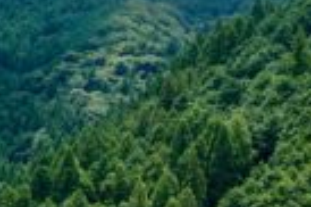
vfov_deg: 9.4
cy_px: 356
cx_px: 161
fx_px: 1208
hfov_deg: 14.7
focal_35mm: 140
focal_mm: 20
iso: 100
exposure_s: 1/200
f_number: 5.6
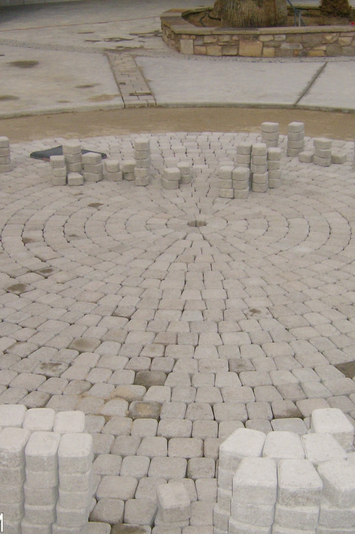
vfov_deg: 35.0
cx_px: 171
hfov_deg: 23.8
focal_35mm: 57
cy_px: 286
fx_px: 843
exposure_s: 1/735
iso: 100
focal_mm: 6
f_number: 4.7
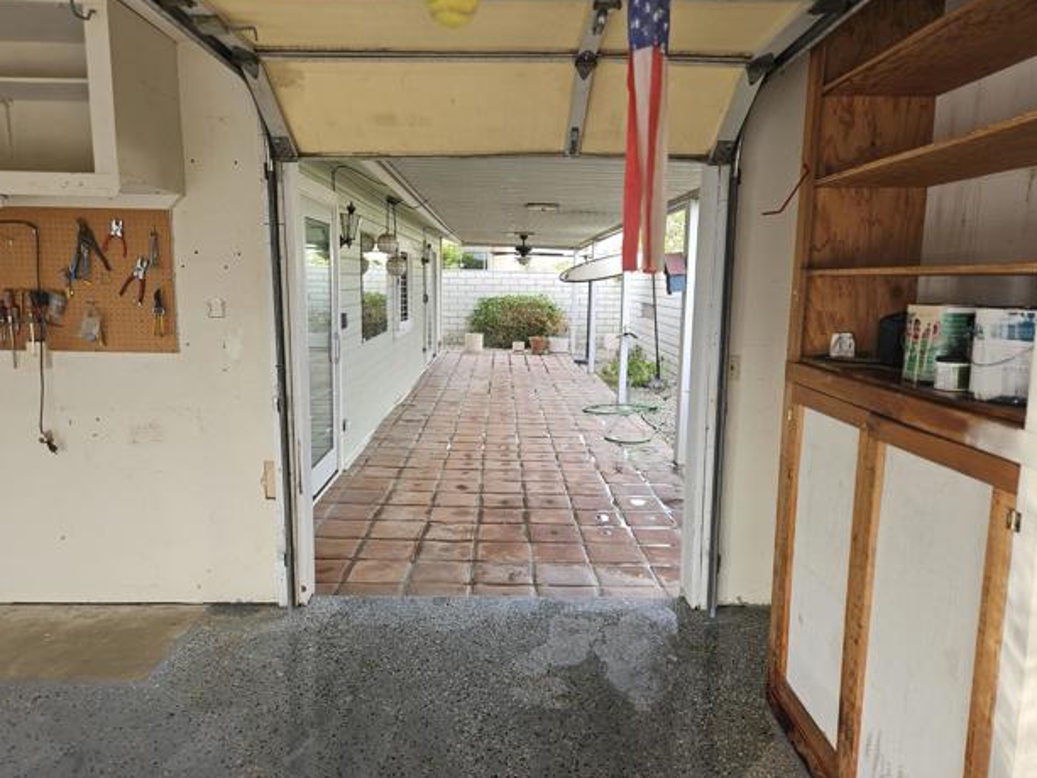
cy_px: 389
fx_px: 719
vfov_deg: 56.8
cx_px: 501
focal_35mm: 24
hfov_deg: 71.6
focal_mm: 5.4
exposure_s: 1/120
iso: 32
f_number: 1.8
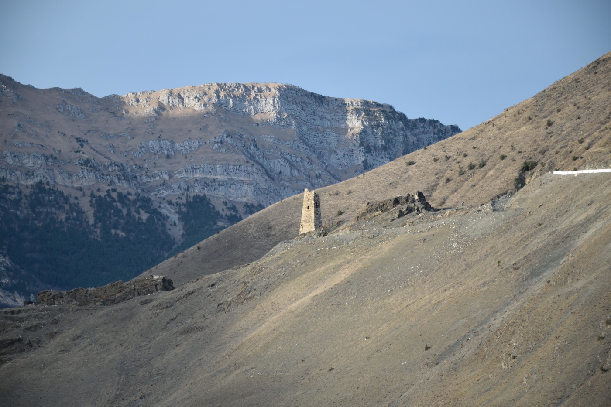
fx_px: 2673
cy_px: 204
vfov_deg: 8.7
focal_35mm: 158
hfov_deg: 13.0
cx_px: 306
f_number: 6.3
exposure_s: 1/160
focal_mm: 105
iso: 400
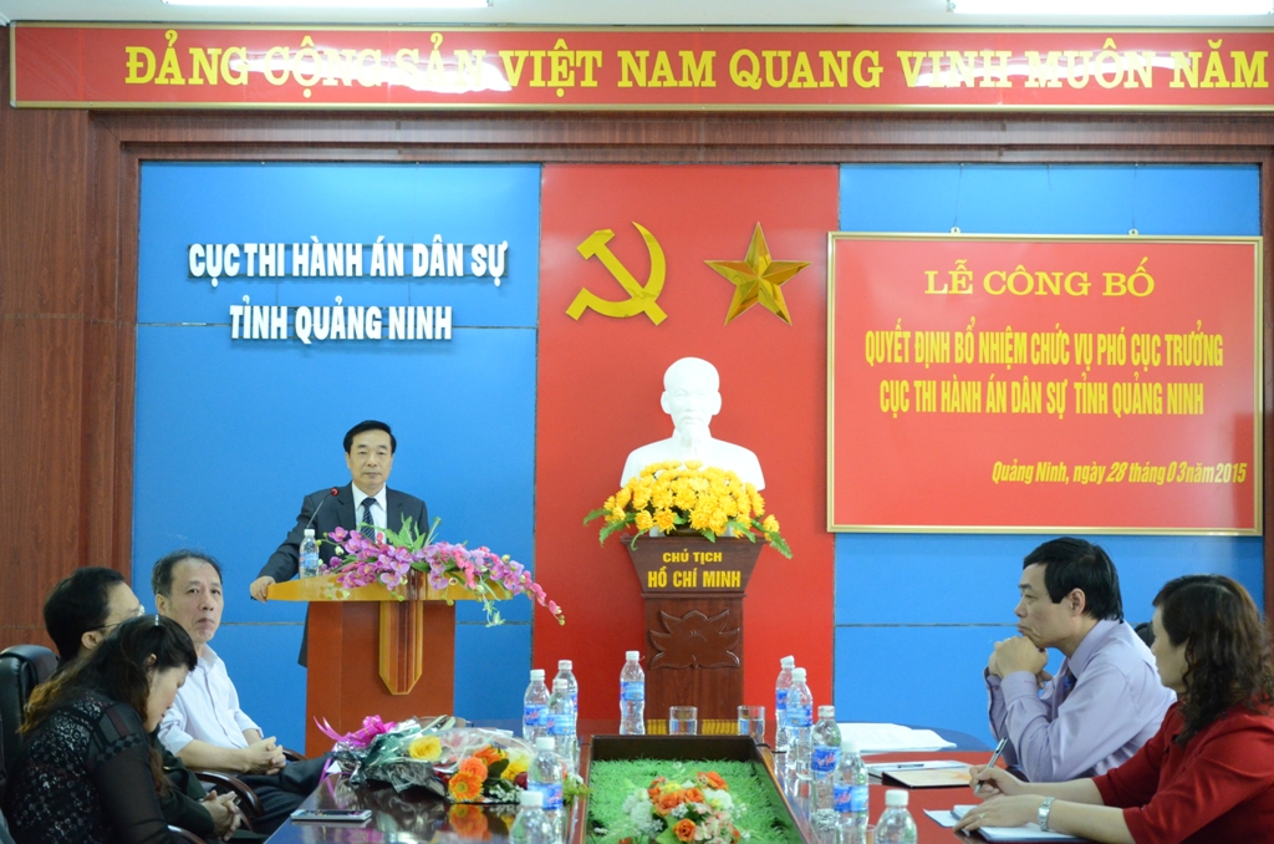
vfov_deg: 21.5
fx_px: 2225
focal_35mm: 63
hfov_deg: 32.0
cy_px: 422
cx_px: 637
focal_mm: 42
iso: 3200
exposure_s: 1/125
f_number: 4.8
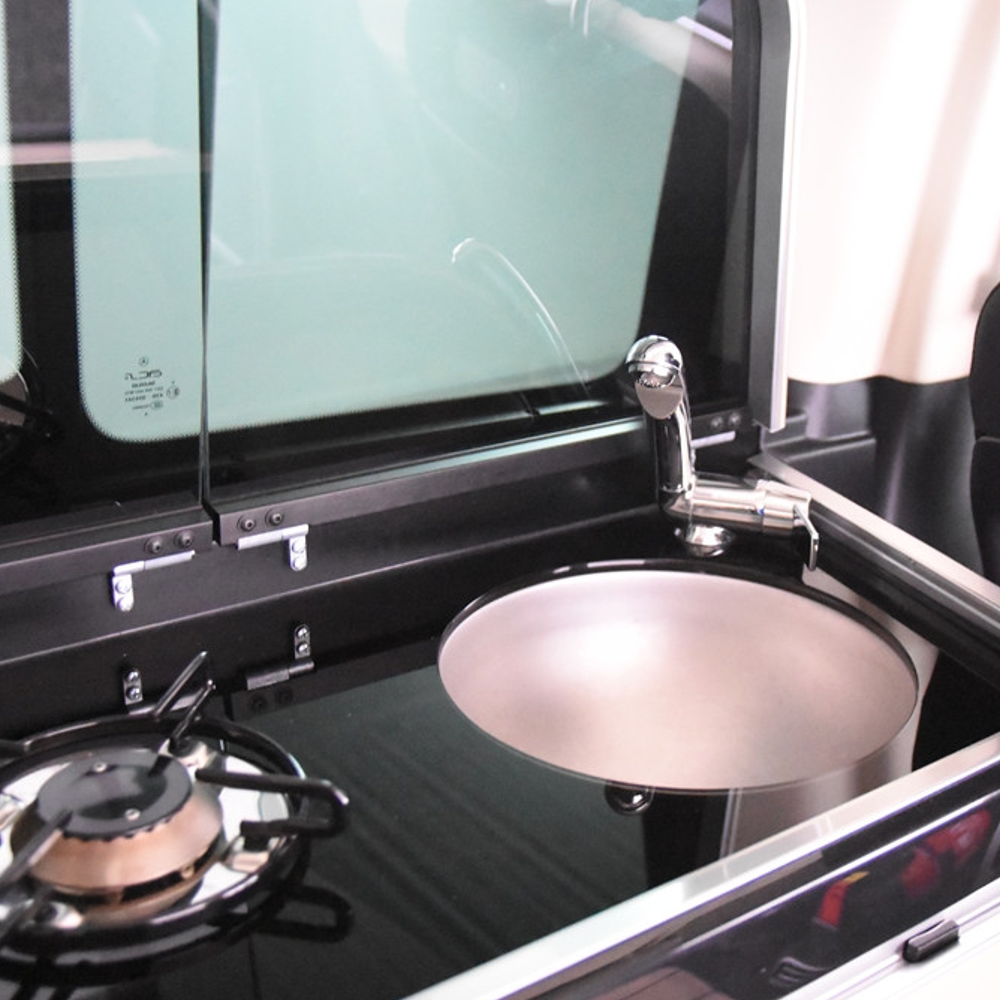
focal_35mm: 43
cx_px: 600
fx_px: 1405
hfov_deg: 39.0
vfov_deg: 39.2
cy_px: 496
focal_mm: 22
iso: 12800
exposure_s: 1/25
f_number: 3
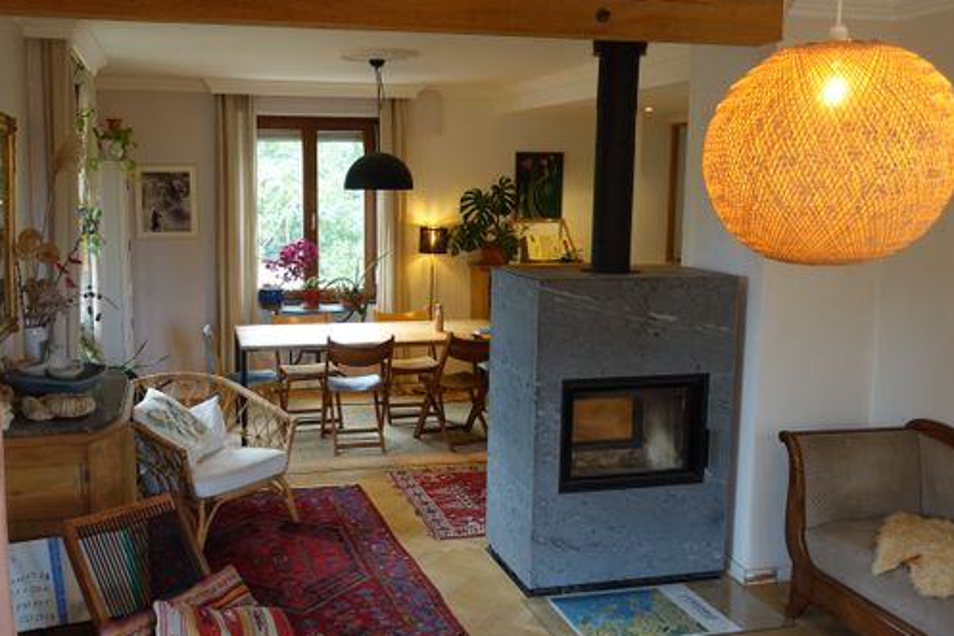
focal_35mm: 35
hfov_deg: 54.2
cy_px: 309
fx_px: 927
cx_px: 403
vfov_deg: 37.8
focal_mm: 10.6
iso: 160
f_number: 2.5
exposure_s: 1/30
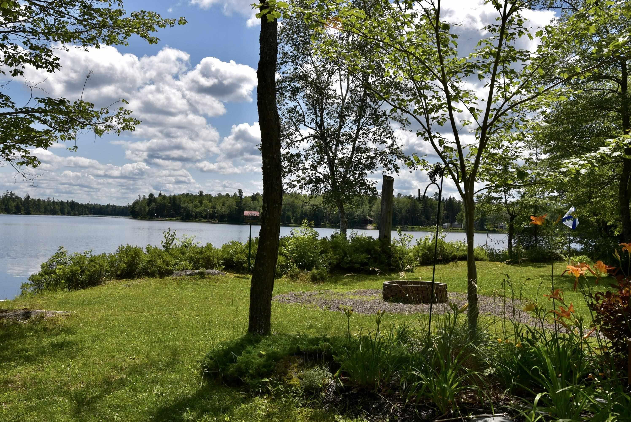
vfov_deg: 40.0
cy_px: 211
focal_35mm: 33
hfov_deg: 57.2
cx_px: 316
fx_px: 579
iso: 100
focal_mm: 22
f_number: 10
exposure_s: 1/200
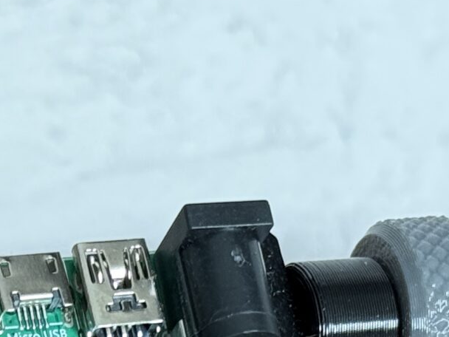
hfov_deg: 9.8
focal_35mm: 202
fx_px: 2620
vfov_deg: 7.1
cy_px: 651
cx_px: 81
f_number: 1.78
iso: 200
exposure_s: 1/60
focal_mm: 6.76
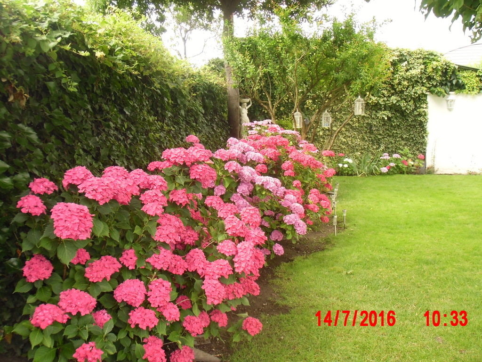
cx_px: 241
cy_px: 181
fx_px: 529
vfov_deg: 37.7
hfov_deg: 49.0
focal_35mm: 38
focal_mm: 6.67
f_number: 3.9
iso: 100
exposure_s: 1/80
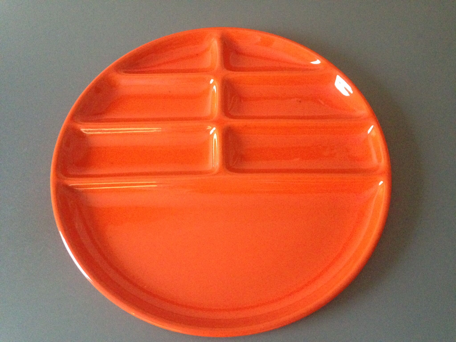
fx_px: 435
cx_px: 228
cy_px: 171
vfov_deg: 42.9
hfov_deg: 55.4
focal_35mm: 33
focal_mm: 4.12
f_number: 2.4
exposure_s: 1/15
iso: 800
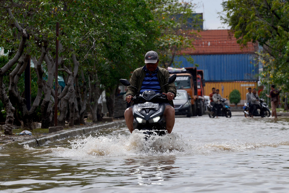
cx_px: 144
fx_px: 1245
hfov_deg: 13.2
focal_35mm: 155
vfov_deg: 8.9
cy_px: 96
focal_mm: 155
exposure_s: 1/800
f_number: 8
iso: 400
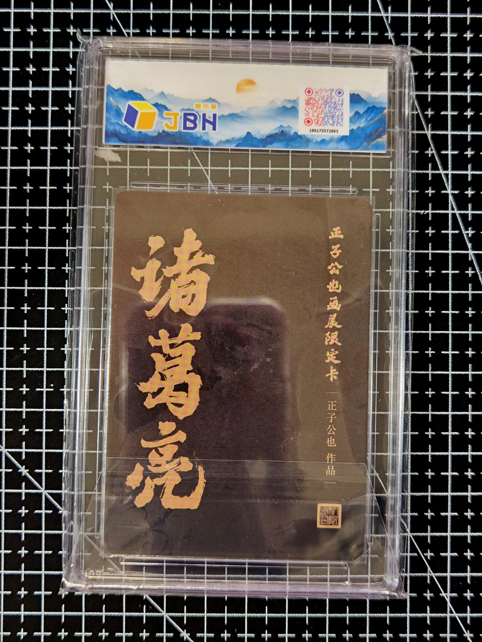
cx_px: 241
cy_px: 321
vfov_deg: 39.7
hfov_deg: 30.3
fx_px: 891
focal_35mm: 48
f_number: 1.9
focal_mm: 6.67
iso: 320
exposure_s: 1/33
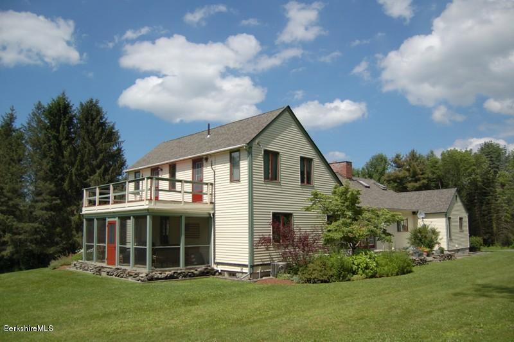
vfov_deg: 47.9
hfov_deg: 67.4
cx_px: 257
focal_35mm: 27
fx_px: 385
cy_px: 171
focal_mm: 18
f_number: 3.5
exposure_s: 1/3200
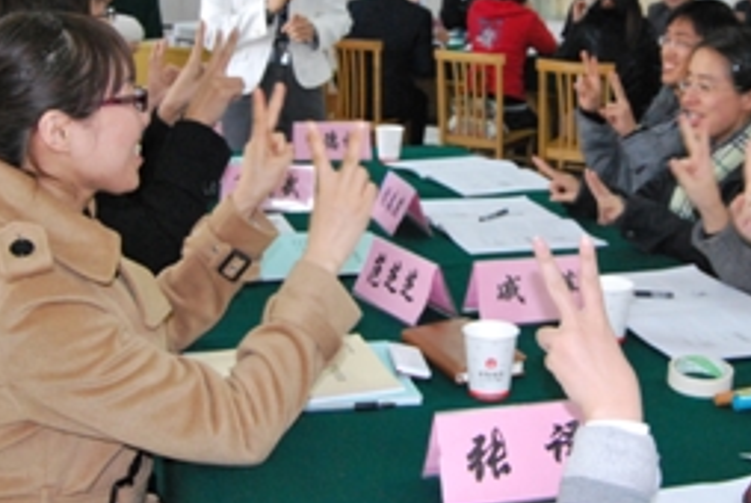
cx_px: 432
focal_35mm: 53
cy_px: 124
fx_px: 1107
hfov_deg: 37.4
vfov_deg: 25.3
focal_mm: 20
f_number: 5.6
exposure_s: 1/100
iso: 1600
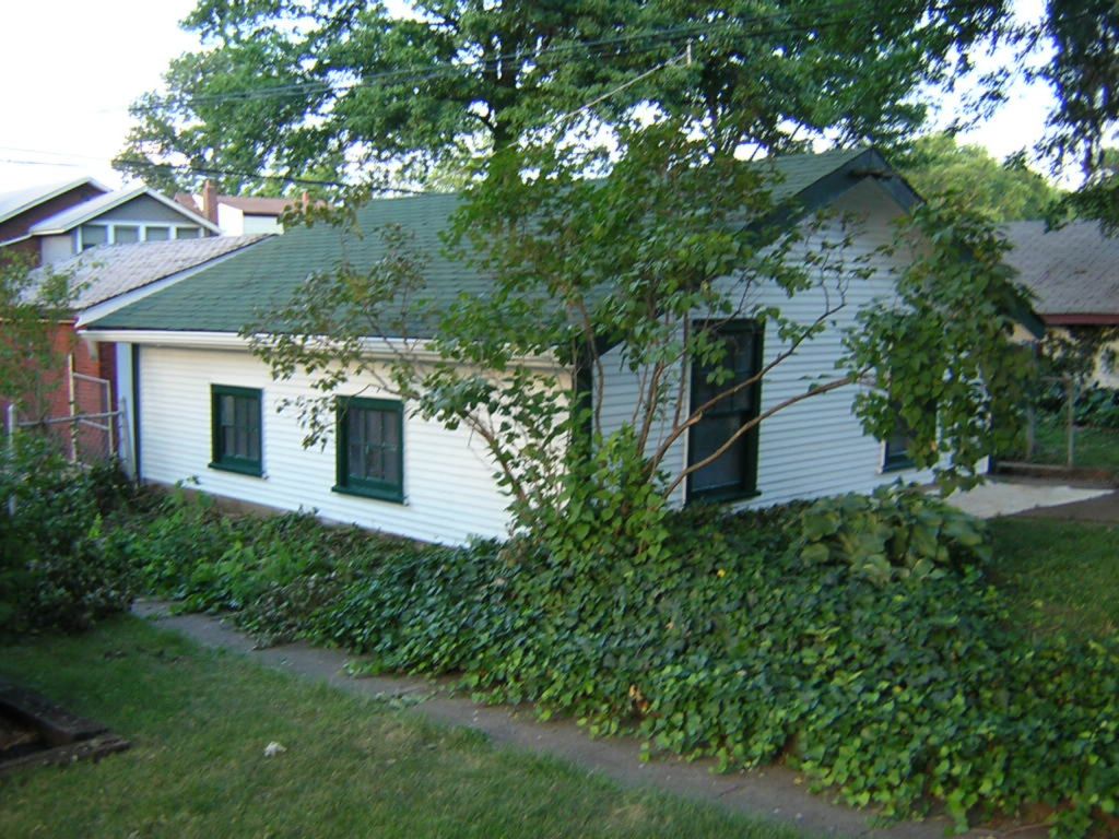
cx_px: 560
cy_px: 420
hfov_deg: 51.4
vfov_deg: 39.7
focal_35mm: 36
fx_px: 1164
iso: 150
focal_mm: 4.7
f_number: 2.6
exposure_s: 1/30
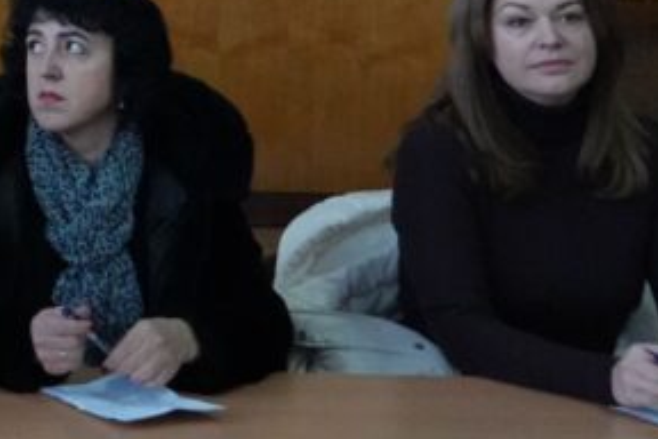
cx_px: -443
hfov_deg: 14.5
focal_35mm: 128
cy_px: -167
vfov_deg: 10.4
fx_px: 2339
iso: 6400
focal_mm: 24
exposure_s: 1/100
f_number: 4
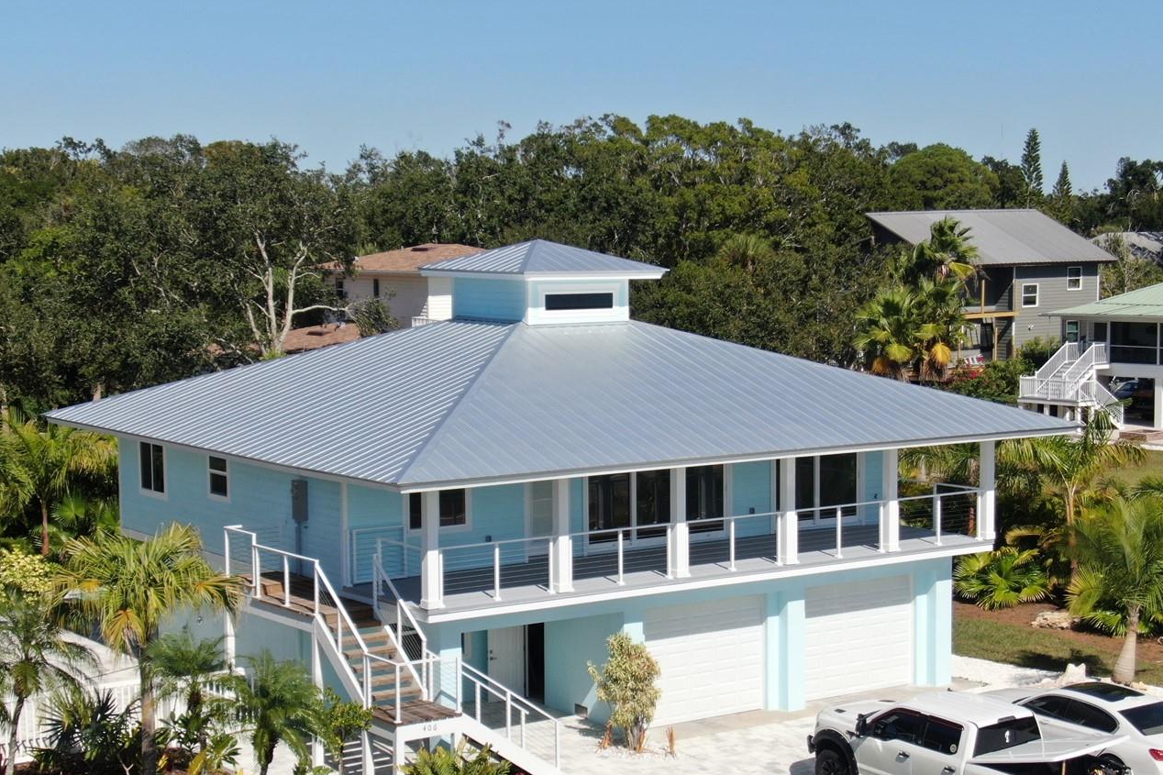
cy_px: 460
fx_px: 2035
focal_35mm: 63
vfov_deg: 21.5
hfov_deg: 31.9
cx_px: 603
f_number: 3.8
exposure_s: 1/1000
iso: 100
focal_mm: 8.6
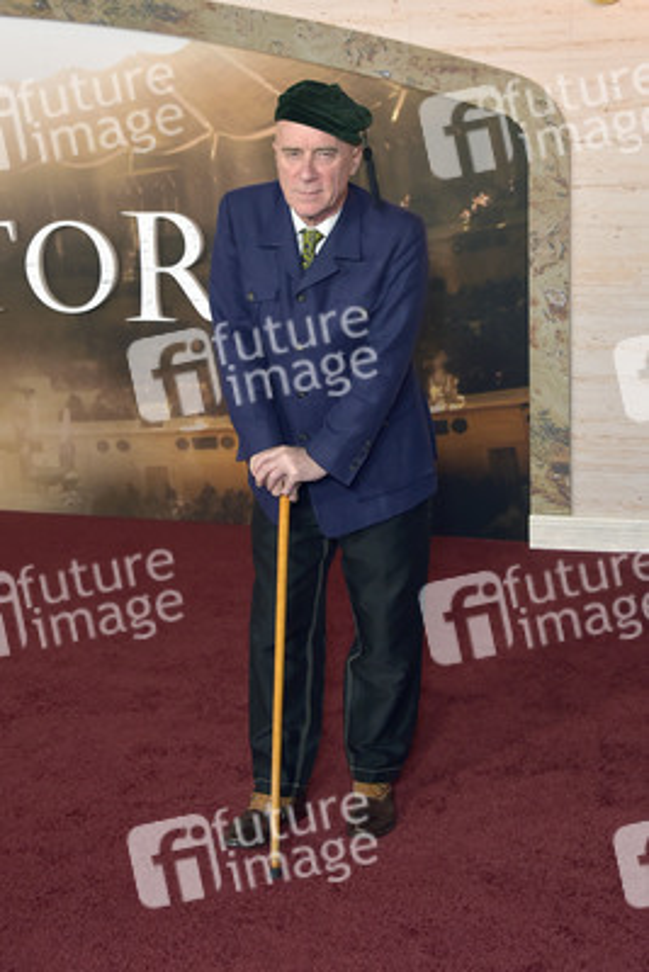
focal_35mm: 44
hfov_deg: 30.5
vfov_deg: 44.5
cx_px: 324
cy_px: 486
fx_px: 1189
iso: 1000
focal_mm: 44
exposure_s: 1/250
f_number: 5.6
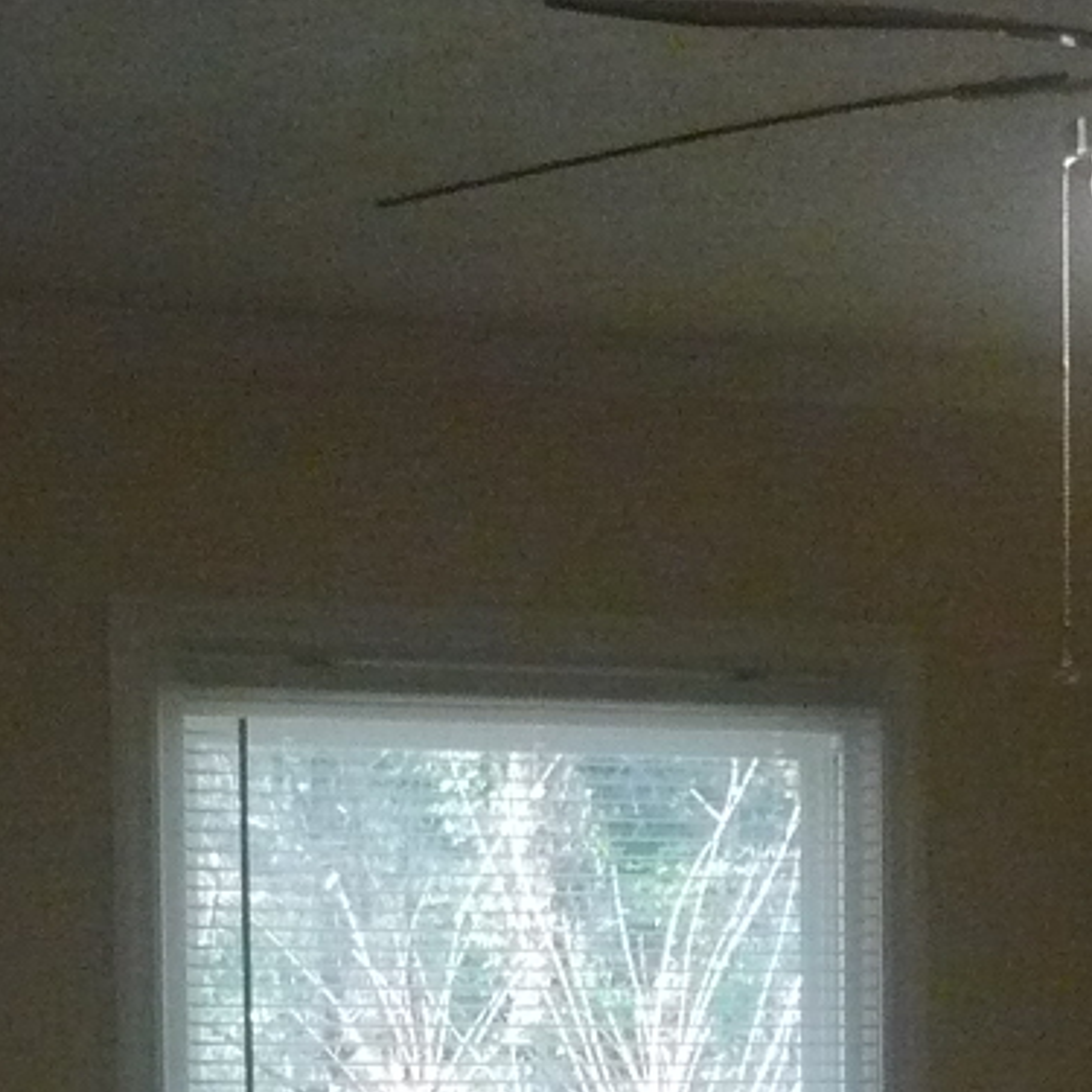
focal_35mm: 132
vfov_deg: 12.7
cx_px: 847
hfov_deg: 13.2
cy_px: 1511
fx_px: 4711
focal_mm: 5.8
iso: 400
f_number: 2.8
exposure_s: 1/125
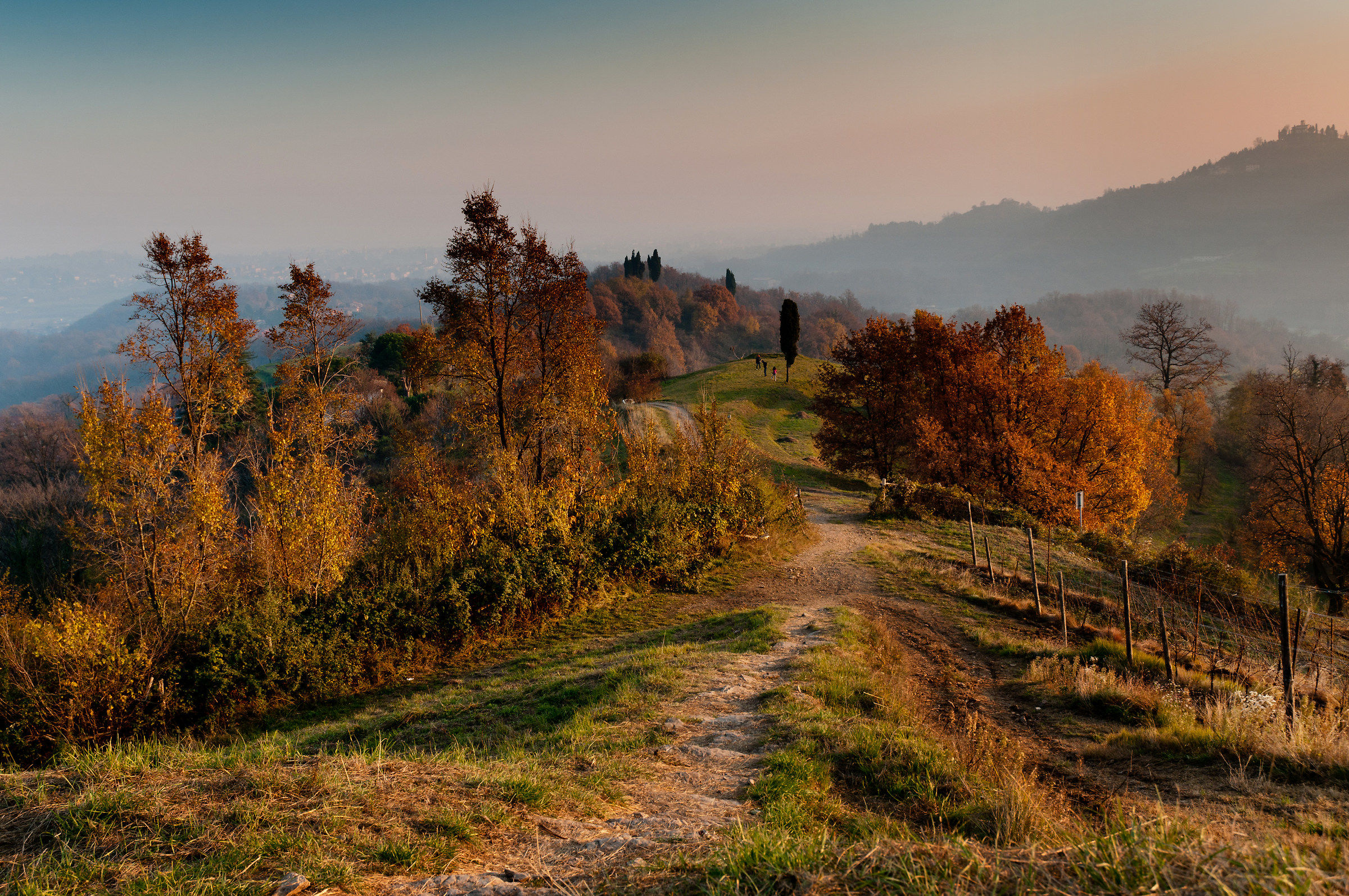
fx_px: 1403
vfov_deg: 35.4
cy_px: 448
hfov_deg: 51.3
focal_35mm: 38
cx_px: 674
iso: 200
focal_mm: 25
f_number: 8
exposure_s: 1/80
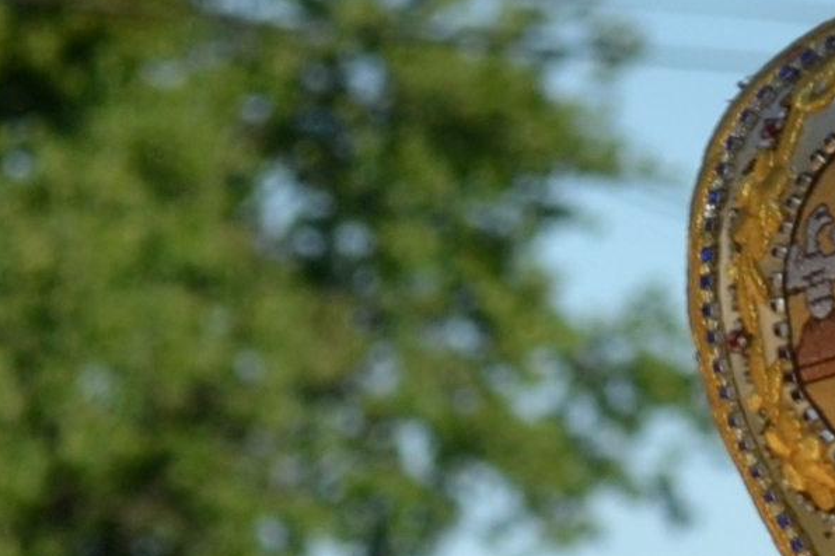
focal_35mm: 638
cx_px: 1072
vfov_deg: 2.1
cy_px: 1314
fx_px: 14790
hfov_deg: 3.2
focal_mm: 55
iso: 100
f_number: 10
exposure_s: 1/200
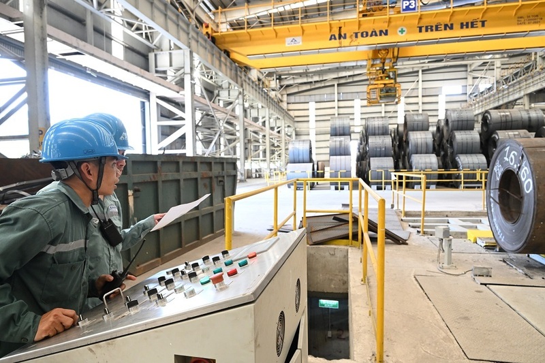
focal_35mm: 24
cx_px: 272
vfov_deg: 53.1
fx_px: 363
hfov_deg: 73.8
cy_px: 182
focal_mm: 24
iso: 3200
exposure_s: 1/100
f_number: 6.3
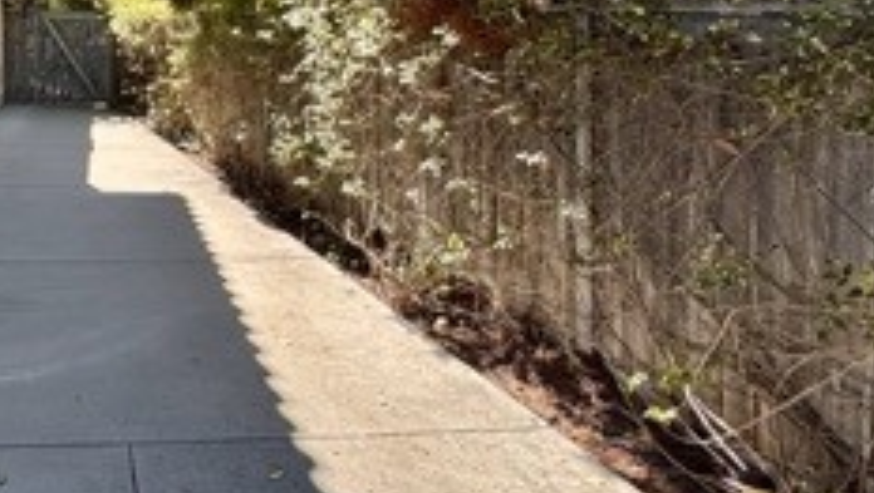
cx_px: 72
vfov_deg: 26.8
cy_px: -4
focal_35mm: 42
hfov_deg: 43.7
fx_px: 974
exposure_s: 1/525
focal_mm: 2.22
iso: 50
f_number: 2.2
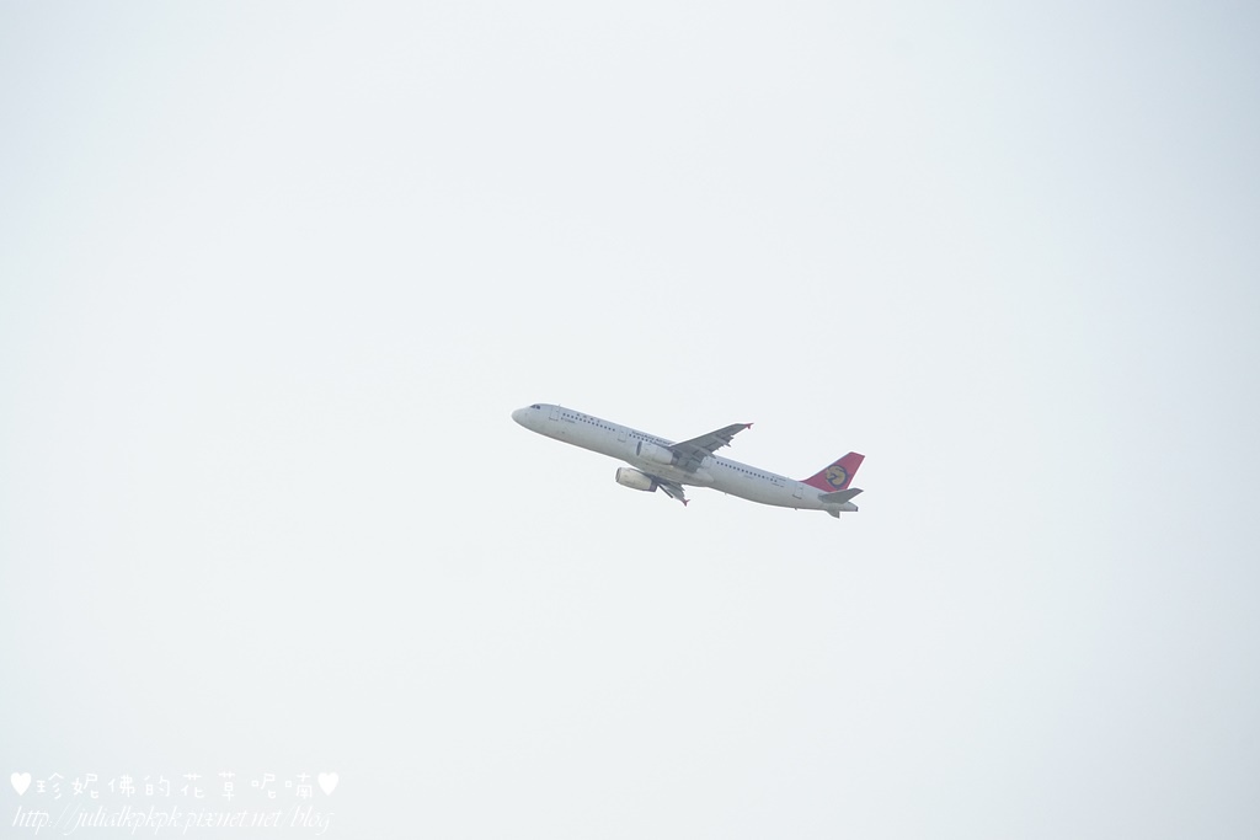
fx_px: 10501
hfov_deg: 6.9
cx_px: 630
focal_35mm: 300
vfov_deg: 4.6
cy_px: 420
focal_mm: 200
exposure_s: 1/4000
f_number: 6.3
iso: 1600
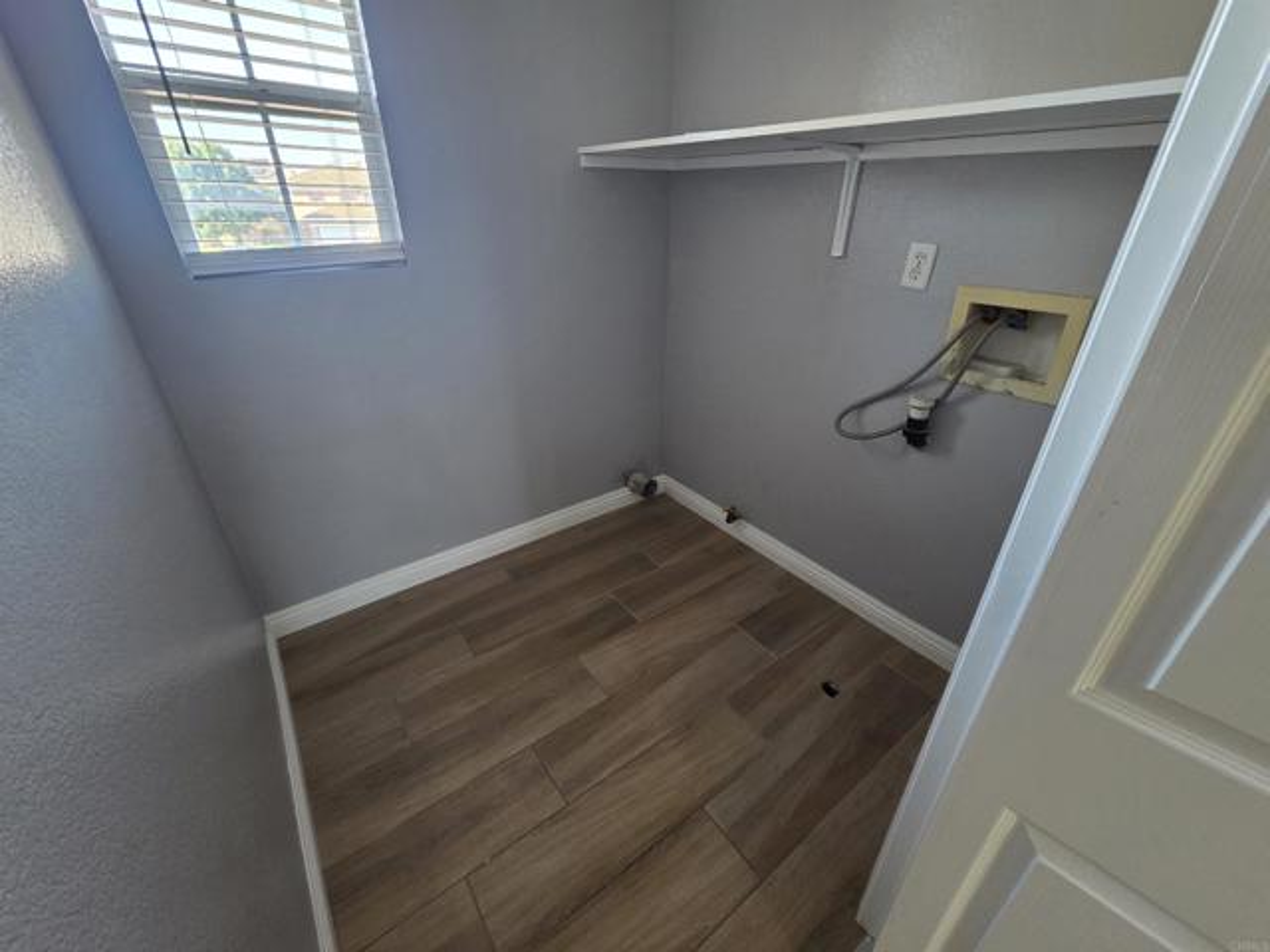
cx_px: 635
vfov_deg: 89.9
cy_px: 476
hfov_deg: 106.2
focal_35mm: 13
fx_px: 477
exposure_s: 1/60
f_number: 2.2
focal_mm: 2.2
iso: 500
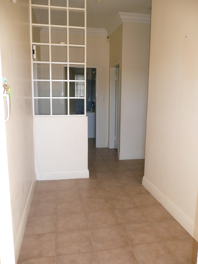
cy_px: 132
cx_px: 99
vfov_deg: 63.4
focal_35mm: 28
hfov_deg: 49.7
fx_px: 214
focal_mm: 4.6
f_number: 3.3
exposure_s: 1/40
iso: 100
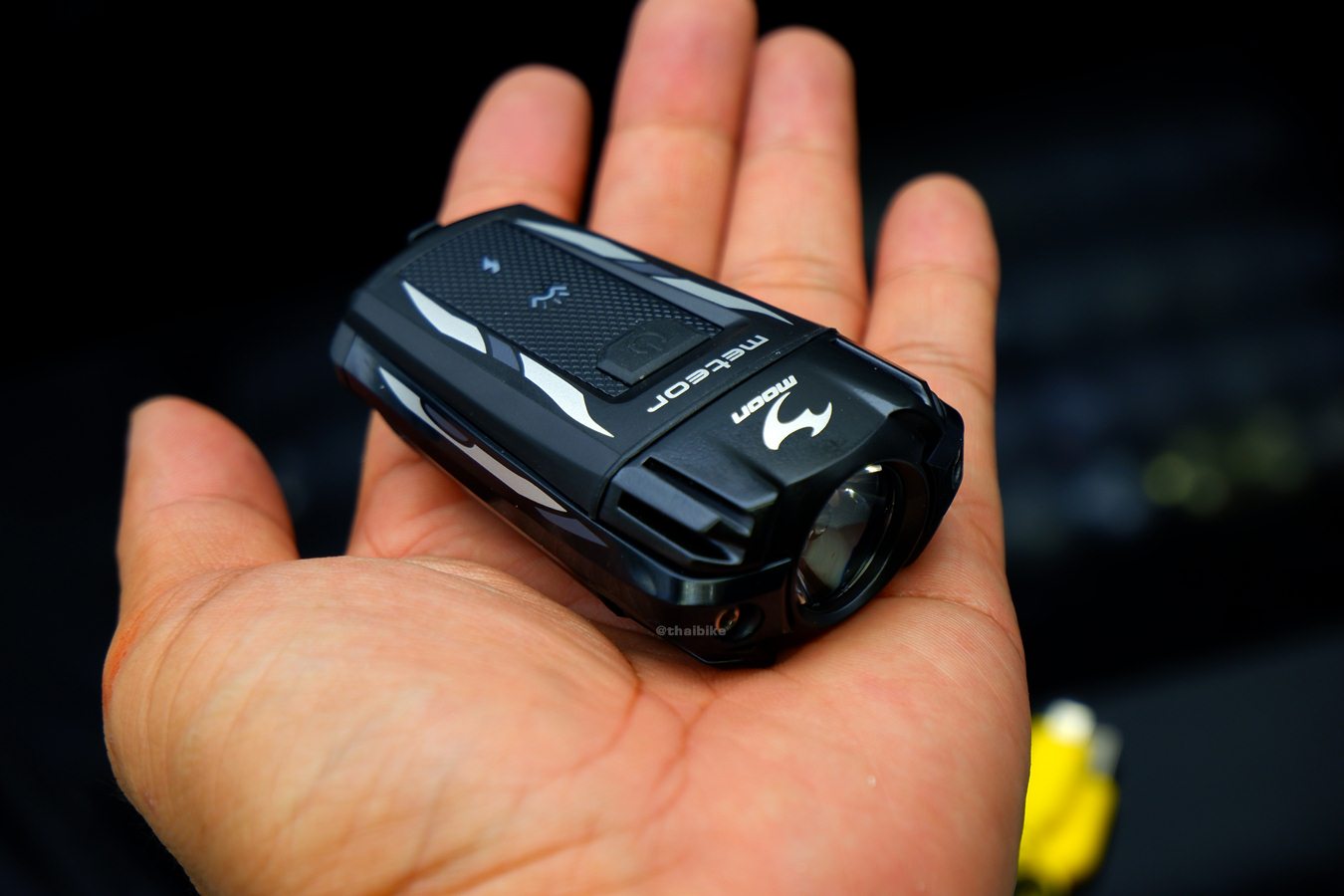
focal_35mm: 60
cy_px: 448
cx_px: 672
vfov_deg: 22.6
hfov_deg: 33.4
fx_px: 2240
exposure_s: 1/85
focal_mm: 40.8
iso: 250
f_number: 5.6
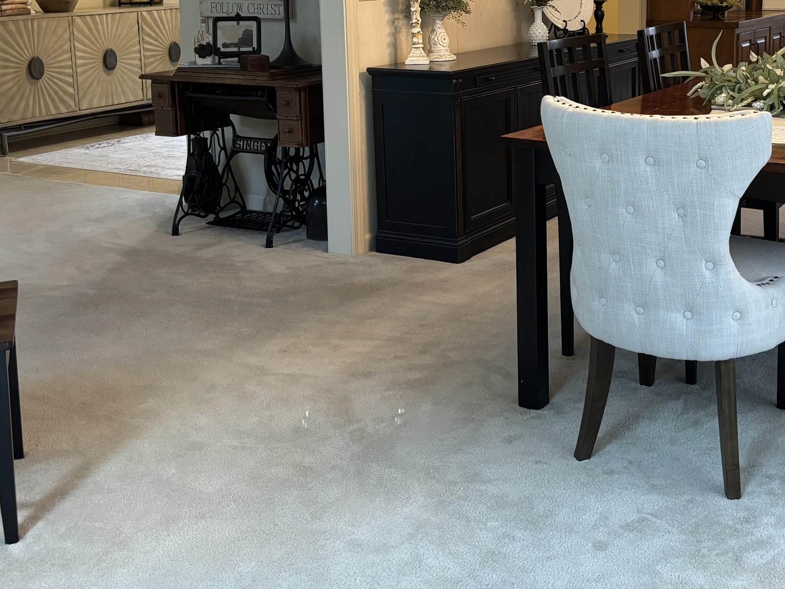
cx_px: 562
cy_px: 92
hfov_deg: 38.9
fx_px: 1089
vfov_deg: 29.4
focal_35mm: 48
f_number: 1.6
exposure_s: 1/60
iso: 320
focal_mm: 5.96
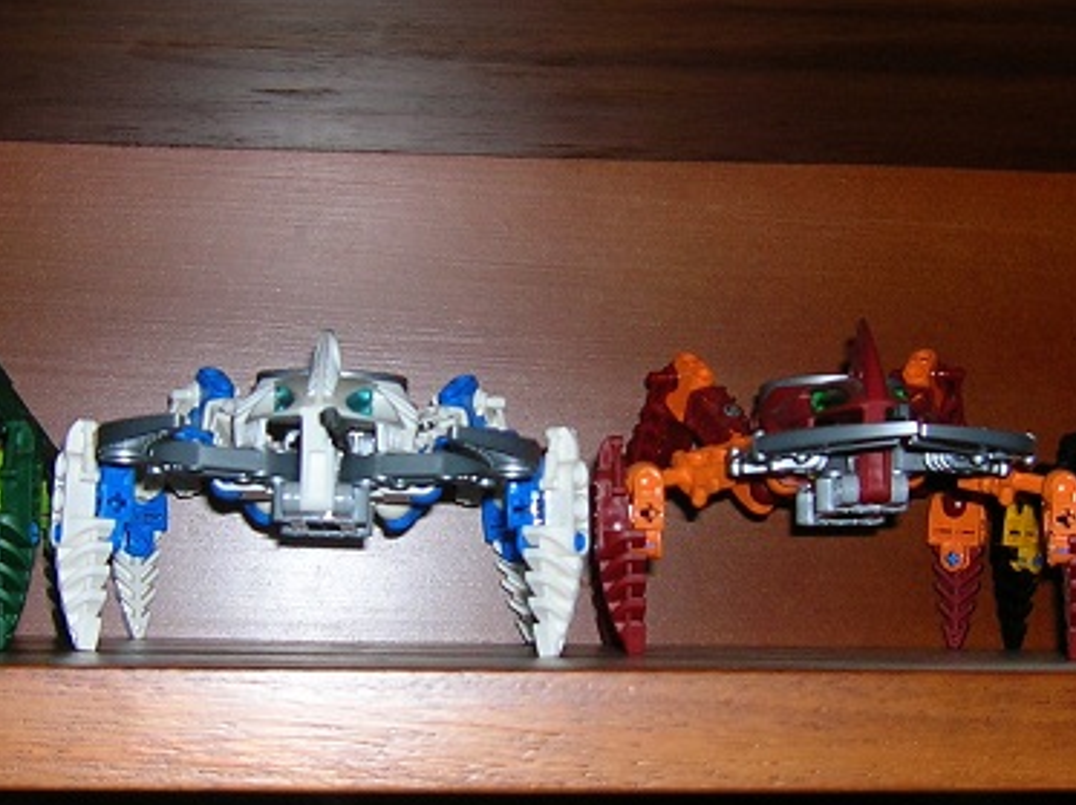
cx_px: 539
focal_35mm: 73
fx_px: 2267
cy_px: 349
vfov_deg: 20.1
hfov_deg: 26.7
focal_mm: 5.7
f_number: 2.9
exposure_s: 1/60.1
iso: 50
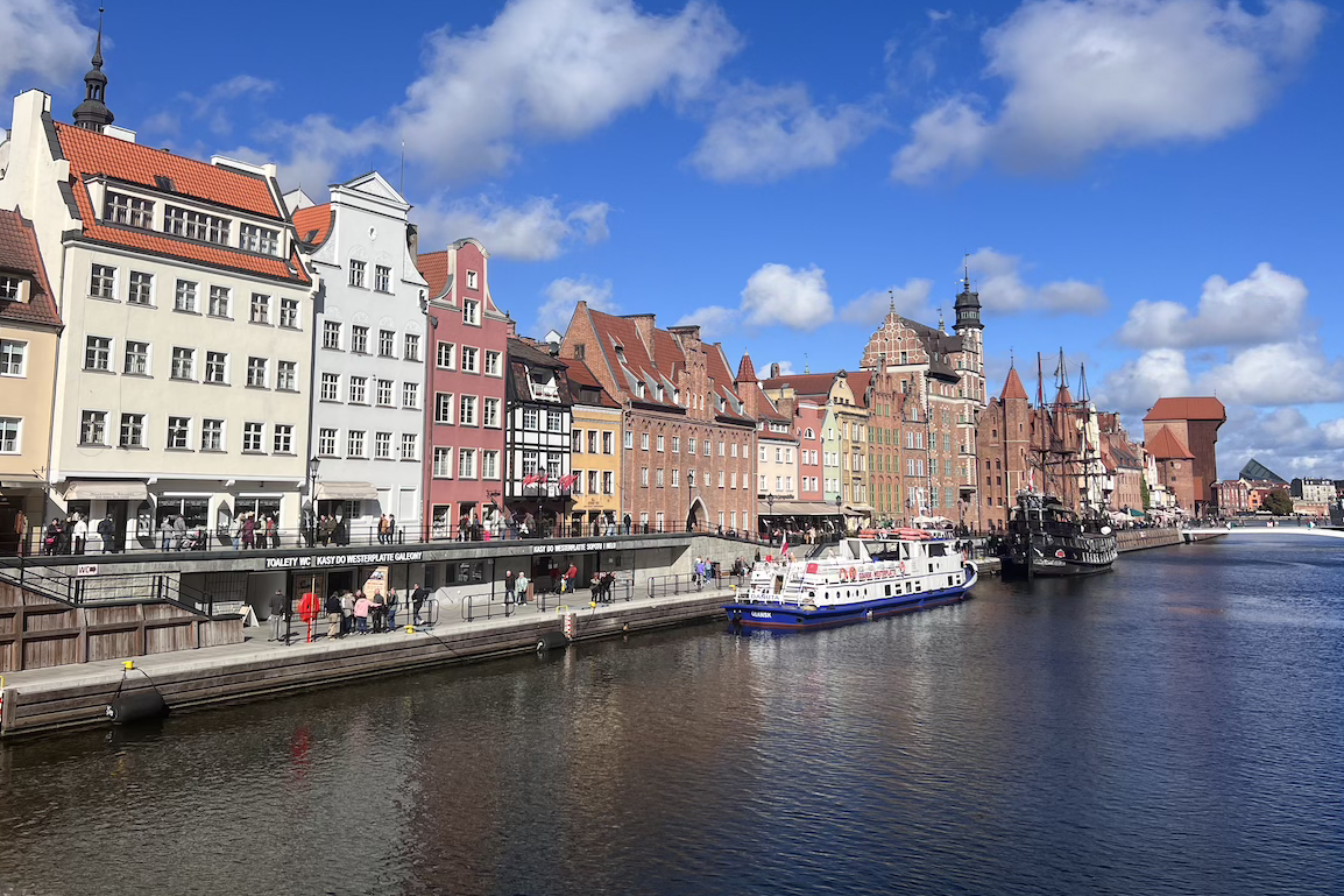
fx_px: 1120
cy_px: 343
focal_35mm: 30
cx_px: 645
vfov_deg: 43.3
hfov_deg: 61.9
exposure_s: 1/7463
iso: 50
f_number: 1.5
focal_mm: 5.7
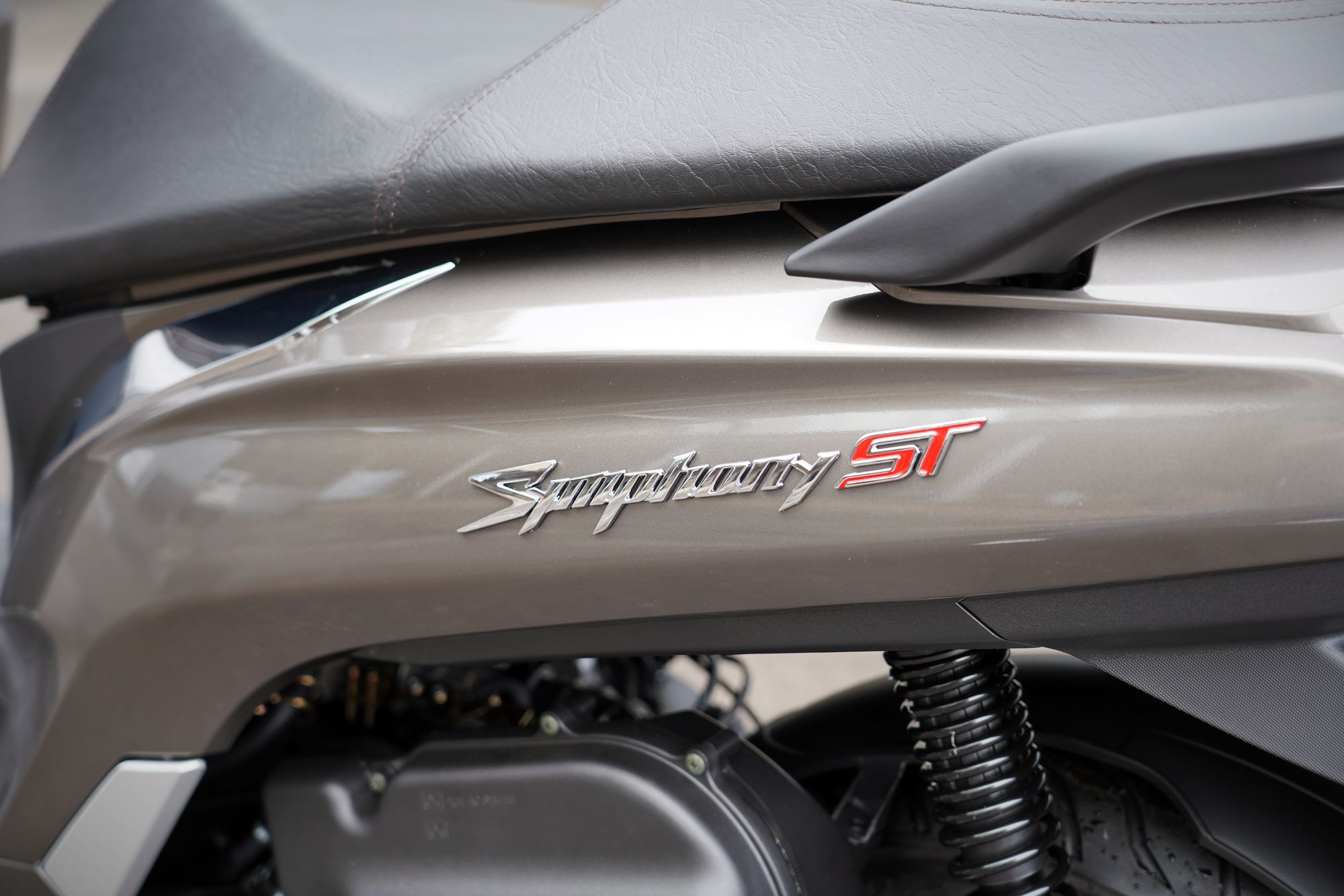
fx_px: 2426
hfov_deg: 31.0
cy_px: 448
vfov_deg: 20.9
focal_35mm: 65
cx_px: 672
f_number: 4
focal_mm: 65
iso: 200
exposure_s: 1/80
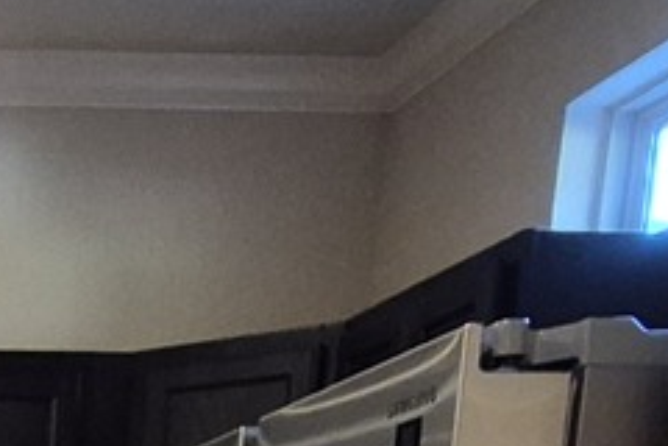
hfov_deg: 21.9
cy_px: 1054
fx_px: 1503
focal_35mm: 81
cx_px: -259
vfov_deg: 13.0
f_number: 2.2
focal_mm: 1.74
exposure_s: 1/60
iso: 500
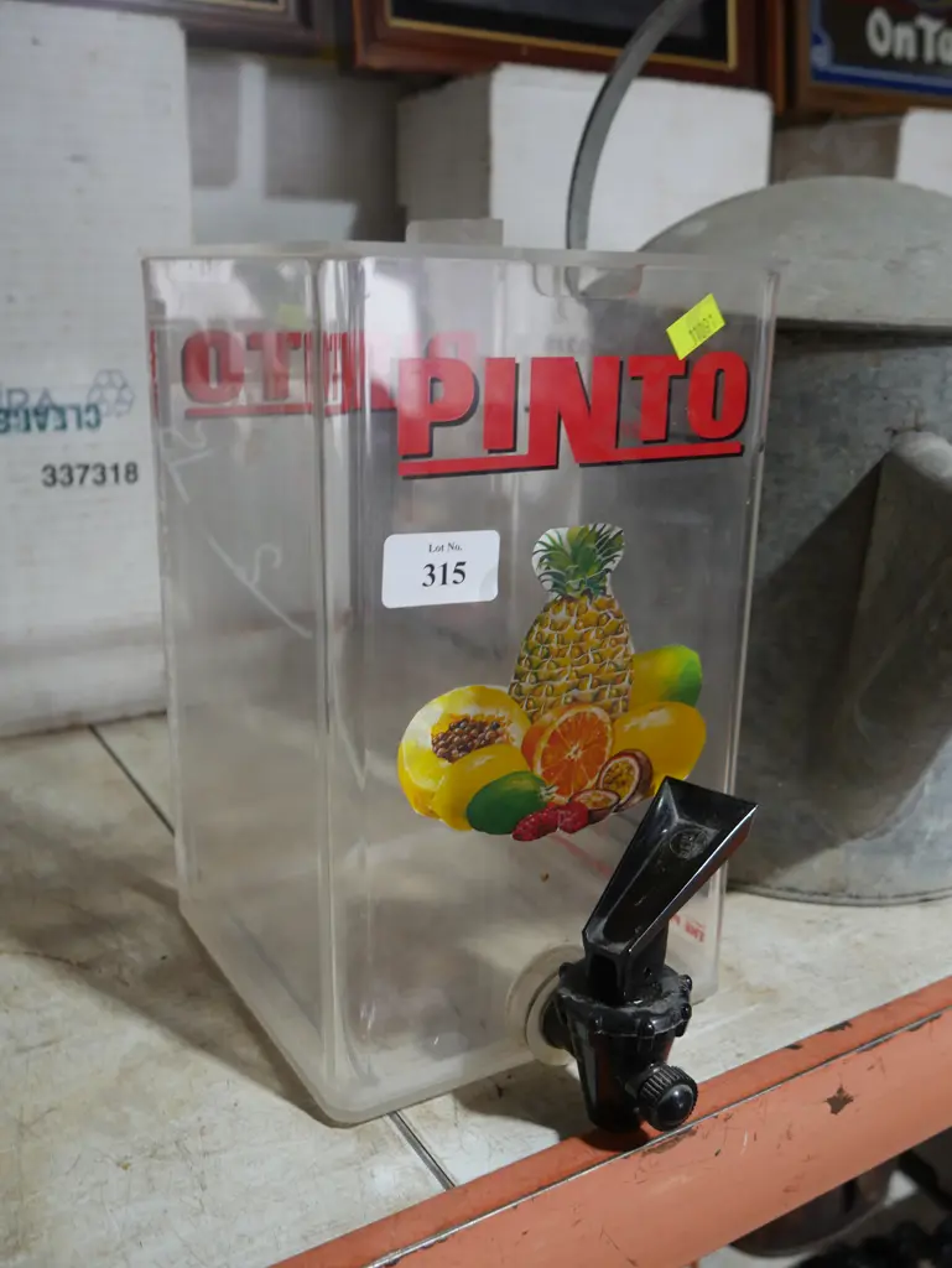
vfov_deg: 53.9
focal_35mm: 34
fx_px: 1246
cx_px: 476
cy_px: 634
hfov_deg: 41.8
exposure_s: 1/60
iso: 320
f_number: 4
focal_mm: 17
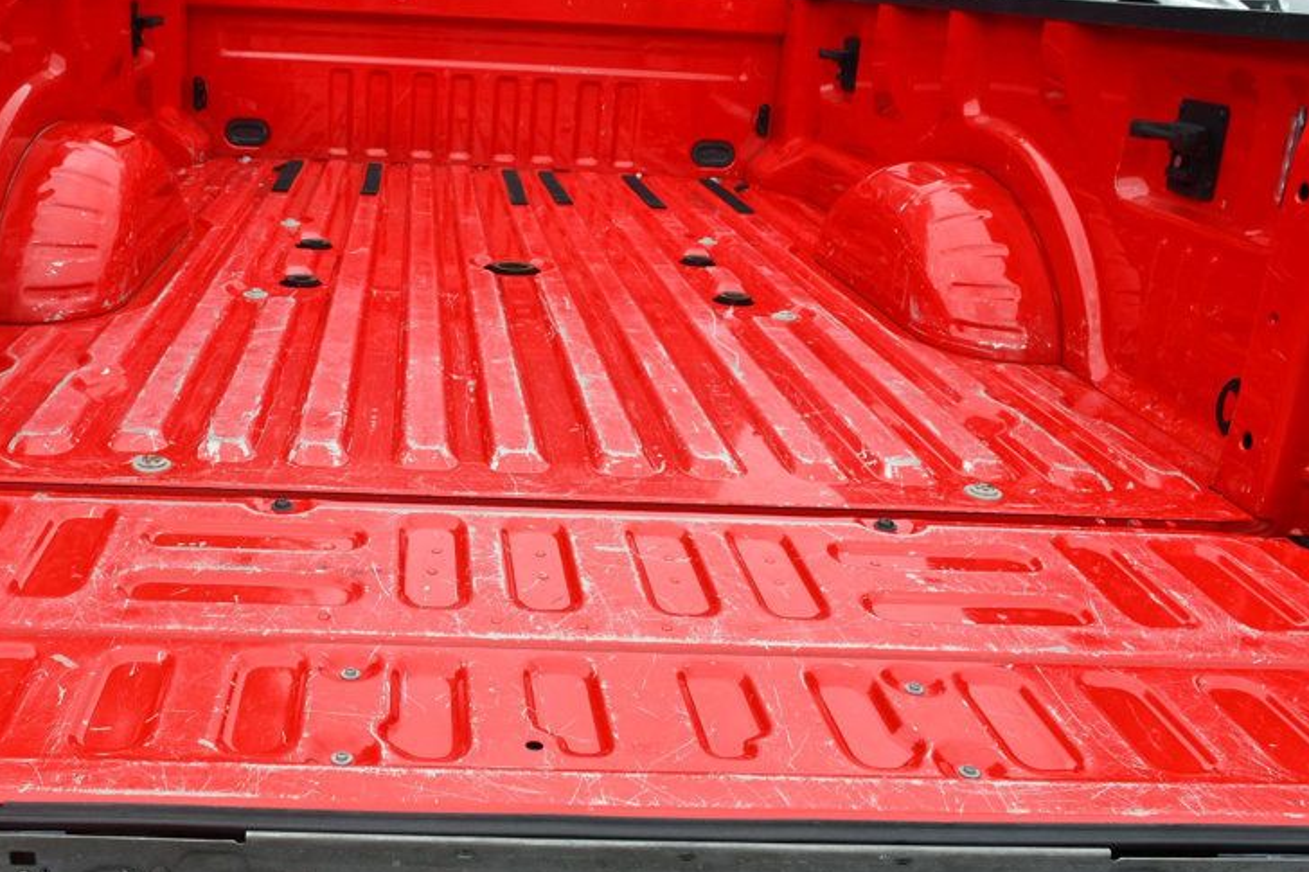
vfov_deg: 35.0
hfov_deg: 50.1
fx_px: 1381
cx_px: 475
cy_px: 372
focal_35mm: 38
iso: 160
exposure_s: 1/250
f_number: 8
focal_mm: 18
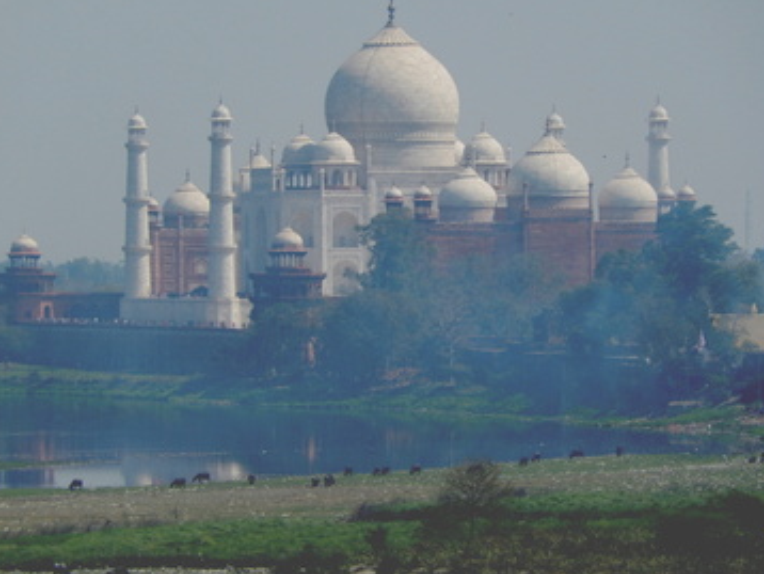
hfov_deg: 4.7
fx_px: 9364
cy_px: 259
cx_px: 439
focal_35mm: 424
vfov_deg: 3.5
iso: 125
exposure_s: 1/640
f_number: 6
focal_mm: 59.5
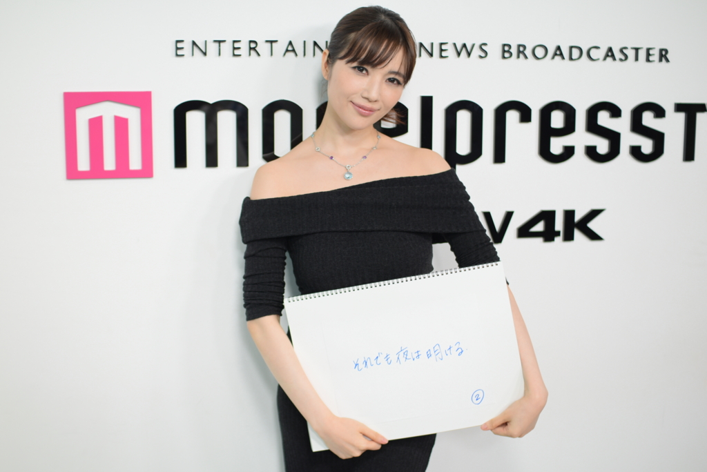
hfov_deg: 43.6
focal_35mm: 45
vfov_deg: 29.9
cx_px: 354
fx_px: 884
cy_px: 236
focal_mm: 30
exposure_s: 1/200
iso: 100
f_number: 1.8
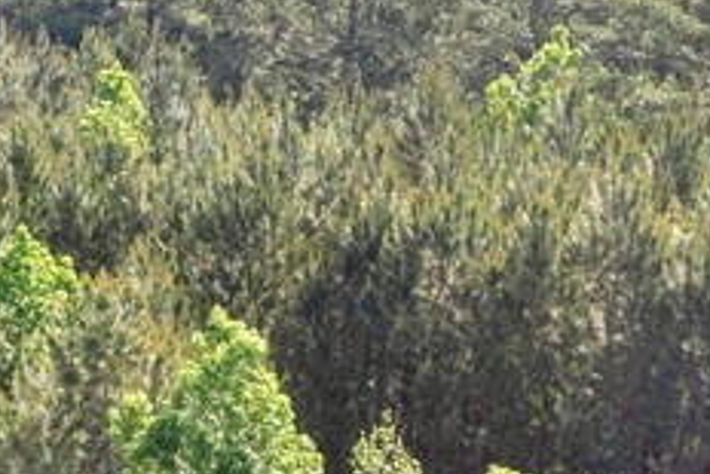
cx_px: -428
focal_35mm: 131
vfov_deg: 10.4
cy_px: 476
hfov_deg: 14.4
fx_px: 2585
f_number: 6.3
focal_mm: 10.26
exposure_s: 1/240
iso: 100
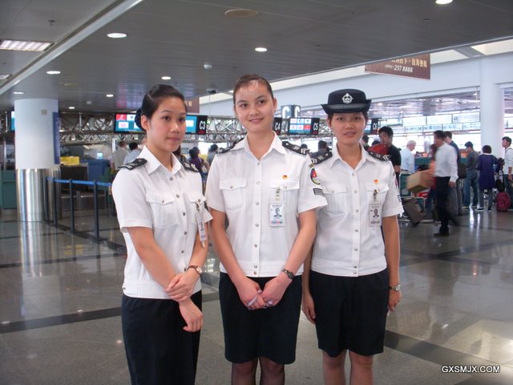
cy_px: 192
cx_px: 256
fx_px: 563
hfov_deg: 49.0
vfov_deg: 37.7
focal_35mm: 38
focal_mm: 6.3
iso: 200
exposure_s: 1/13
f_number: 3.3
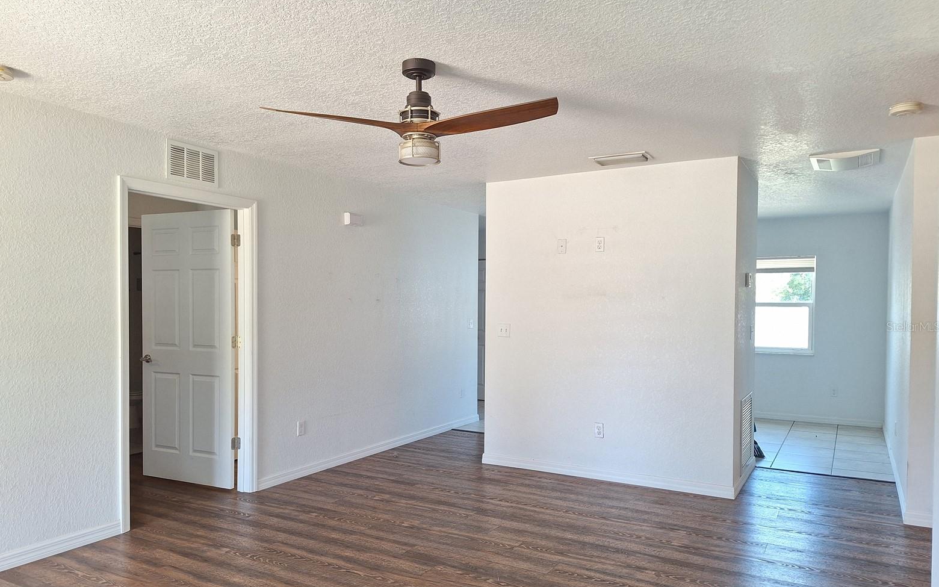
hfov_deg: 72.5
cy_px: 326
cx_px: 462
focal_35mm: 25
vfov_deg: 49.2
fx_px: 640
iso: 64
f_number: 1.8
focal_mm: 5.54
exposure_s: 1/40
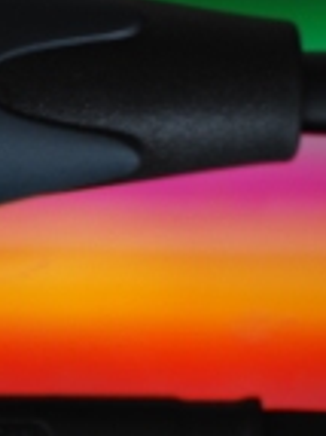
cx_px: -149
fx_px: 3421
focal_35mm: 272
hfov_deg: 5.4
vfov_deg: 7.3
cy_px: 149
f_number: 5.6
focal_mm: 60
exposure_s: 1/2
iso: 100
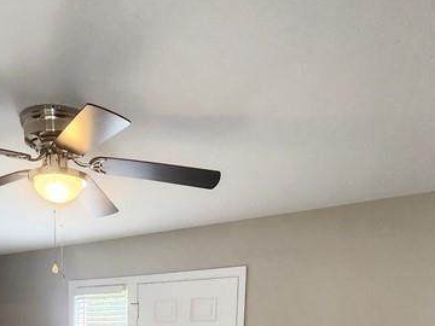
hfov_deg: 49.2
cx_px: 143
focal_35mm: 37
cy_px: 412
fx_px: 465
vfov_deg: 31.1
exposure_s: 1/60
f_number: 2.2
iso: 100
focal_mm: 2.2
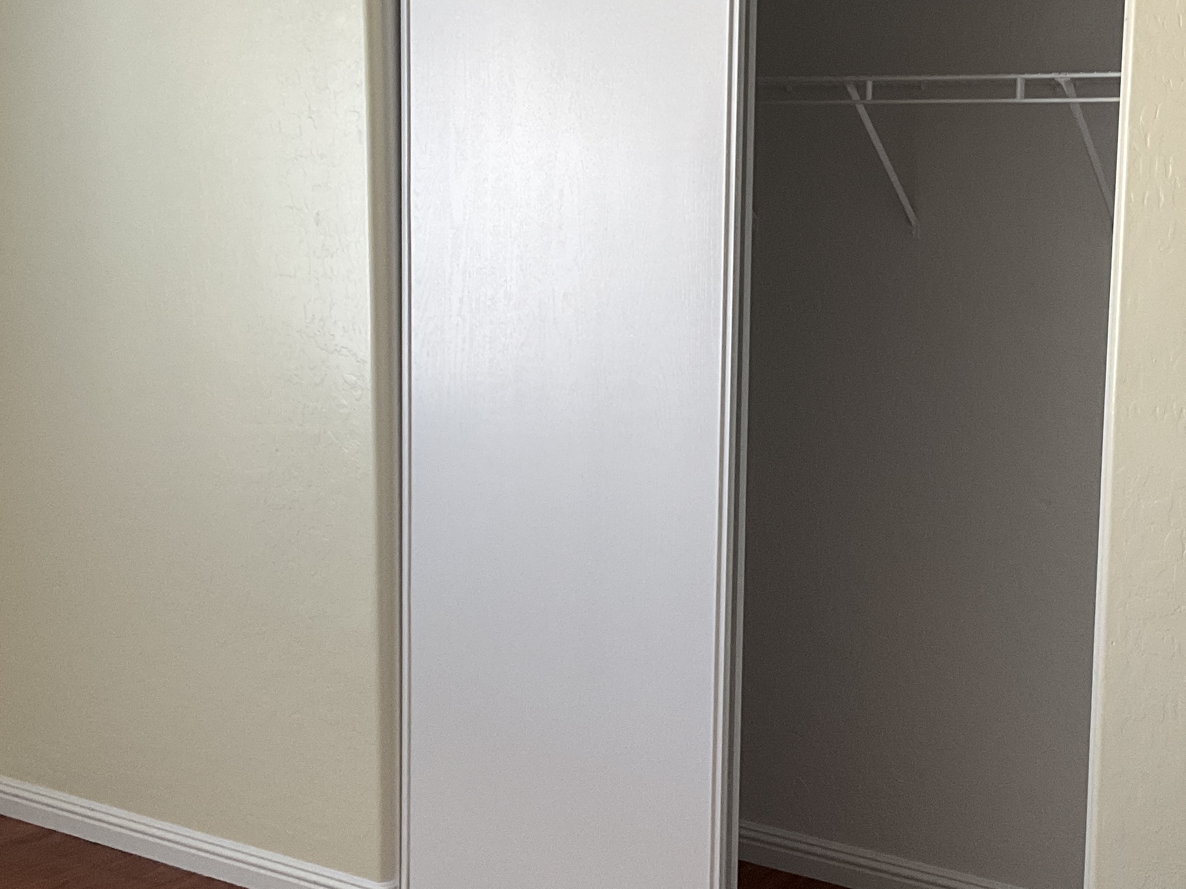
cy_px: 428
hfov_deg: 34.8
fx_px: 1884
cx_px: 708
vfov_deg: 26.6
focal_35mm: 55
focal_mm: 3
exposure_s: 1/60
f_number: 1.8
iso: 125
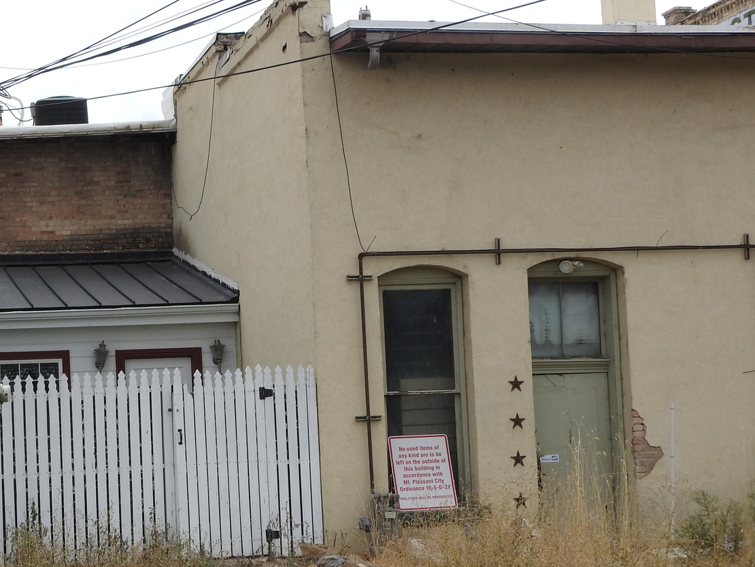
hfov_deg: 23.2
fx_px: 1811
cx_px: 148
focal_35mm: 83
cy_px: 307
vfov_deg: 17.8
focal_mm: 8.1
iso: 100
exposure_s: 1/1250
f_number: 4
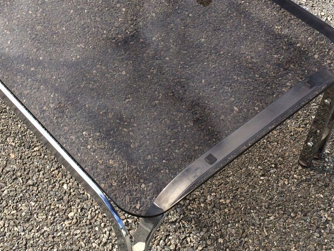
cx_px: 118
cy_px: 74
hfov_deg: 31.0
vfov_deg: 23.5
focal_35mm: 62
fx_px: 599
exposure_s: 1/1208
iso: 32
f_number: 2.2
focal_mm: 4.15
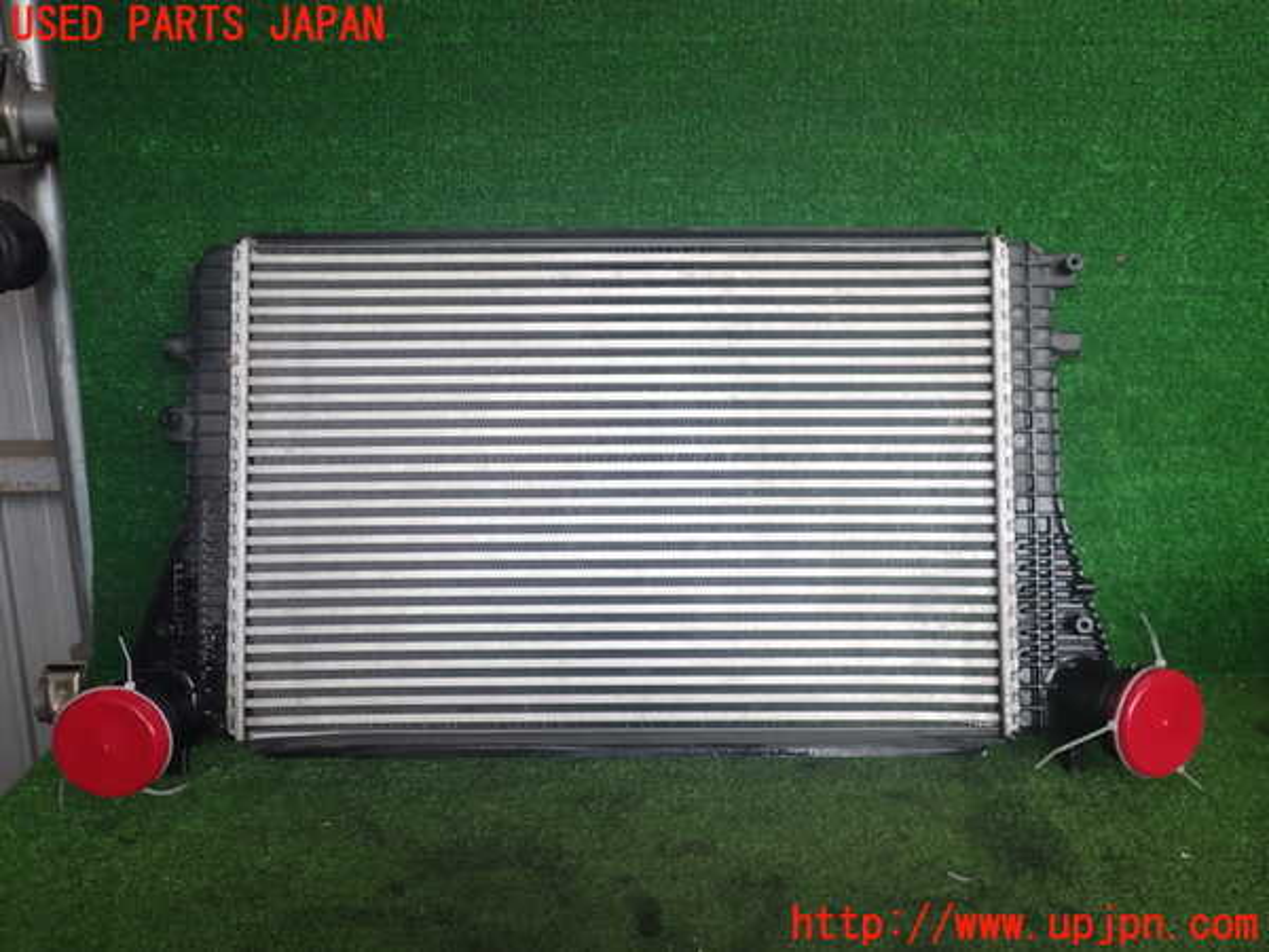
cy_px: 476
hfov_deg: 60.0
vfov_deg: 46.8
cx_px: 634
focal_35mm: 30
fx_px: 1100
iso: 100
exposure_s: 1/125
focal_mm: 5.4
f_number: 2.3
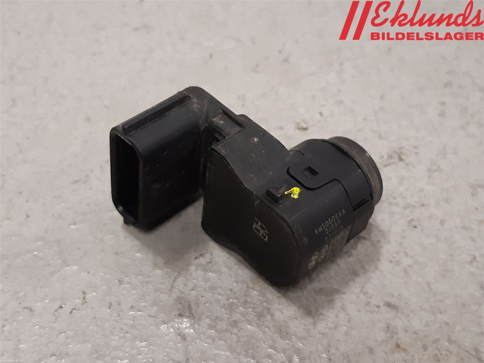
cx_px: 242
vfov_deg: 53.1
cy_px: 182
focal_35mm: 26
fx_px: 364
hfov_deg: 67.3
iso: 160
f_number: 1.7
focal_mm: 3.93
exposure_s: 1/50
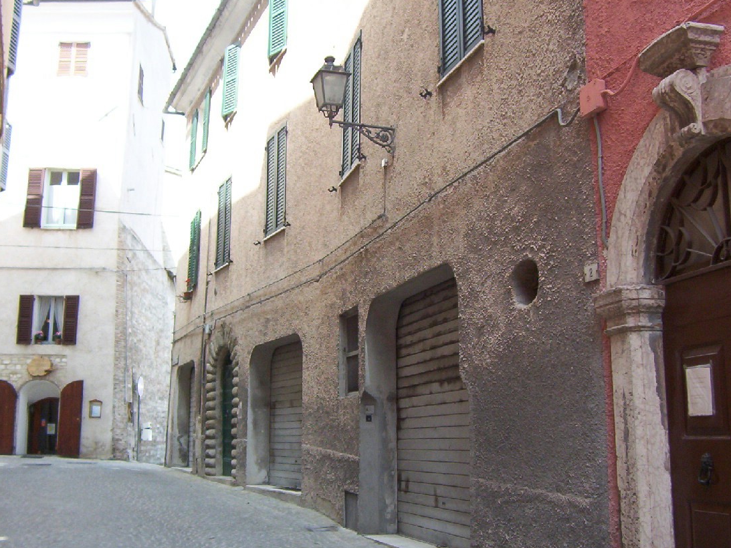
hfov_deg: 47.9
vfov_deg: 36.8
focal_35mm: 39
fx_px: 824
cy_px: 258
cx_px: 361
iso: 100
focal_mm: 5.54
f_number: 2.76
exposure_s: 1/513
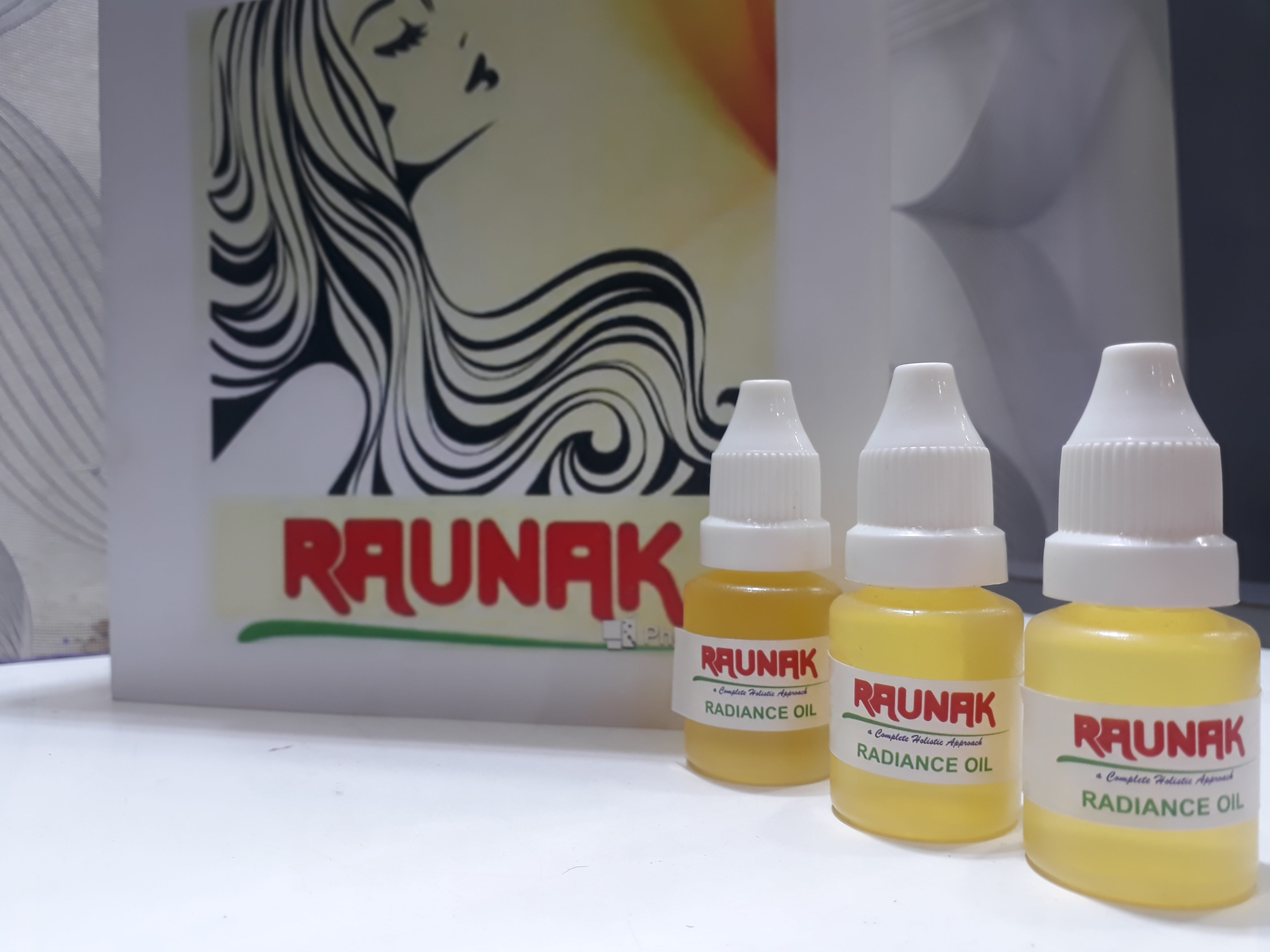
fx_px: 991
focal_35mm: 27
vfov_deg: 51.4
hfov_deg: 65.3
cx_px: 635
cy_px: 476
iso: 80
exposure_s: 1/33
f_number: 1.9
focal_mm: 3.6
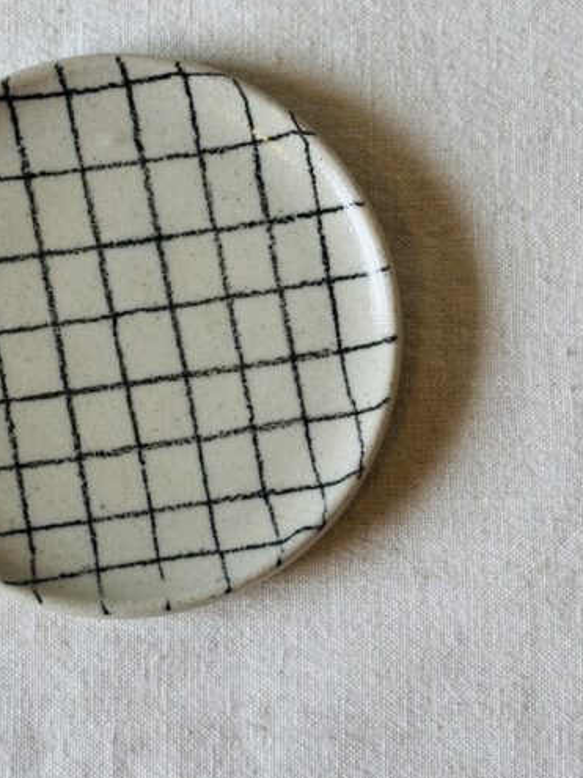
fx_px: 1887
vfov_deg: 23.3
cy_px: 361
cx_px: 140
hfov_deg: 17.5
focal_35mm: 84
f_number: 1.6
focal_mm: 5.96
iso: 40
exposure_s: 1/100
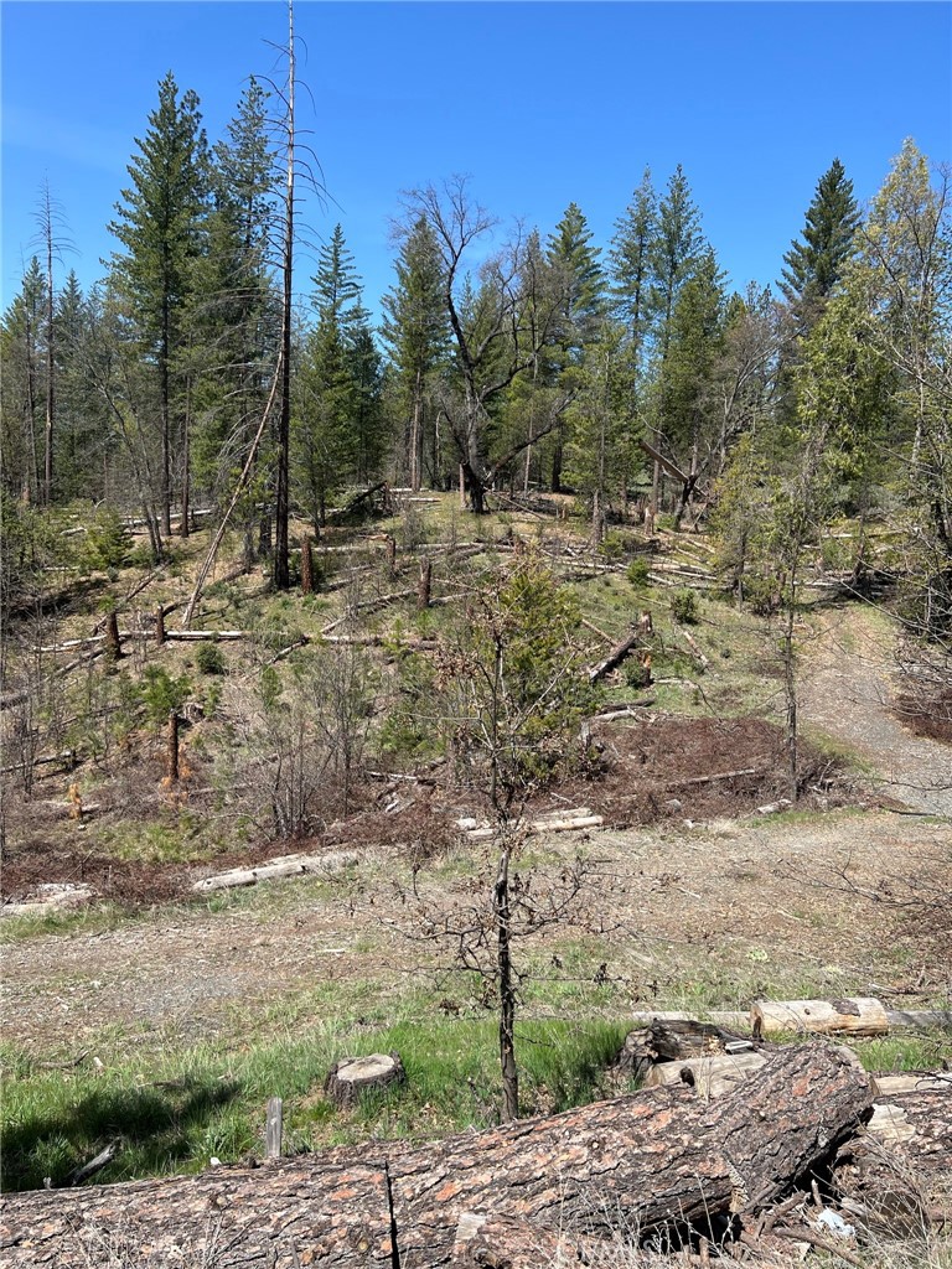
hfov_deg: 53.1
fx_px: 953
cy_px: 634
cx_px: 476
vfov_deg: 67.3
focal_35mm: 26
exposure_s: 1/2762
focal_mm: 5.7
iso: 50
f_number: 1.5
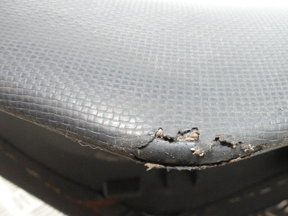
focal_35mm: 38
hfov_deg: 48.3
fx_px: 316
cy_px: 149
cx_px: 188
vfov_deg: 37.2
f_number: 2.8
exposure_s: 1/60
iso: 297
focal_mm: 4.7
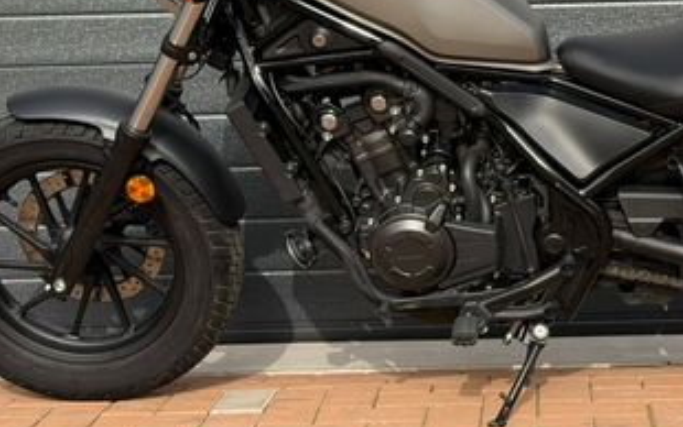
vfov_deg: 12.4
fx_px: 1955
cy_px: 73
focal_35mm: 105
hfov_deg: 19.6
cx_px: 527
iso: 100
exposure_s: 1/3096
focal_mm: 6.76
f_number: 1.78
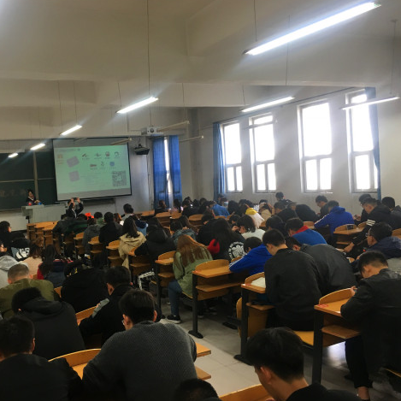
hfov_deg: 46.8
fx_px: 459
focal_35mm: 35
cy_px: 199
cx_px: 149
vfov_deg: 47.2
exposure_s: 1/33
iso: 50
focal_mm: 4.15
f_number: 2.2
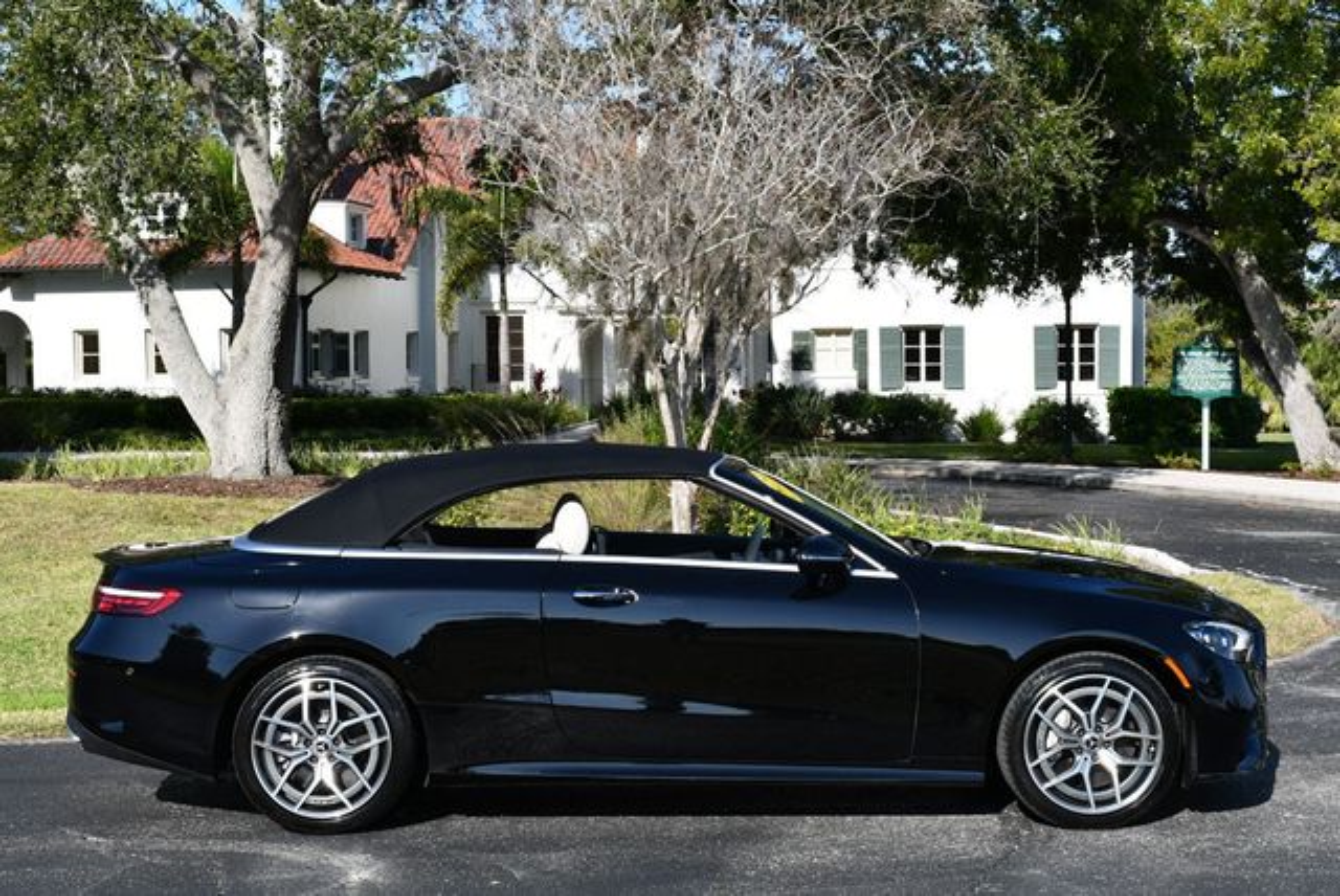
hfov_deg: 33.4
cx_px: 670
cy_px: 448
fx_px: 2235
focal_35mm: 60
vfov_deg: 22.7
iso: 100
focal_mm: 30
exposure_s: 1/250
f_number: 8
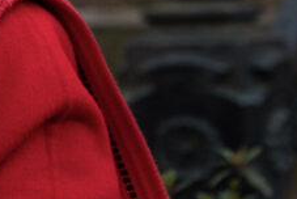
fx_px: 2957
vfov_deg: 3.8
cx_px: -585
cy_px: -166
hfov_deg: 5.4
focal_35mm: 358
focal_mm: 53
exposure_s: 1/250
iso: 800
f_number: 4
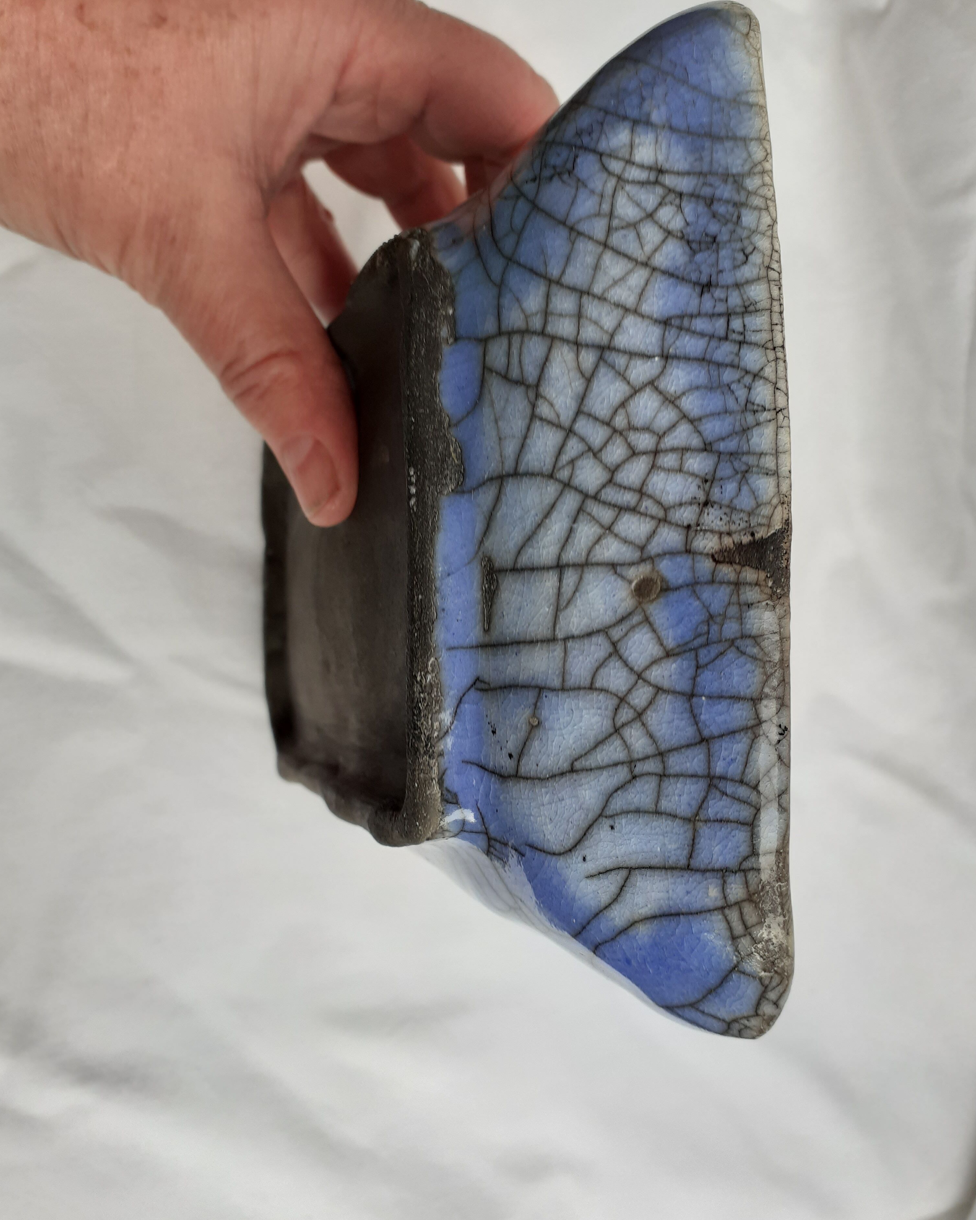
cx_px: 487
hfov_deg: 50.0
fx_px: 1047
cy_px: 578
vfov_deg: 60.4
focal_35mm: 29
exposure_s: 1/116
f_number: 1.9
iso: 40
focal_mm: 3.6
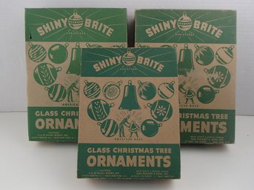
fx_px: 271
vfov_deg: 38.6
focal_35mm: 37
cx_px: 127
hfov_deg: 50.2
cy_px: 95
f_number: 4.7
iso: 250
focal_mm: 6.64
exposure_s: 1/160
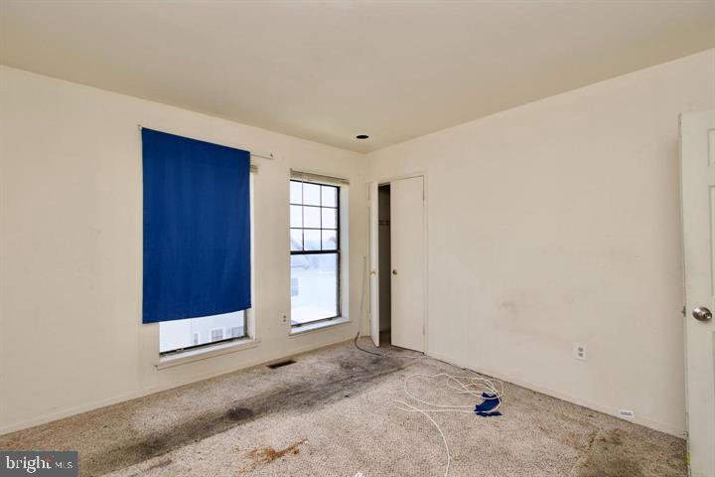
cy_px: 238
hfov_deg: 100.4
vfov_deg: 77.3
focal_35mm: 15
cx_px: 358
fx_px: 298
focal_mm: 10
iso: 320
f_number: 7.1
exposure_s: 1/200
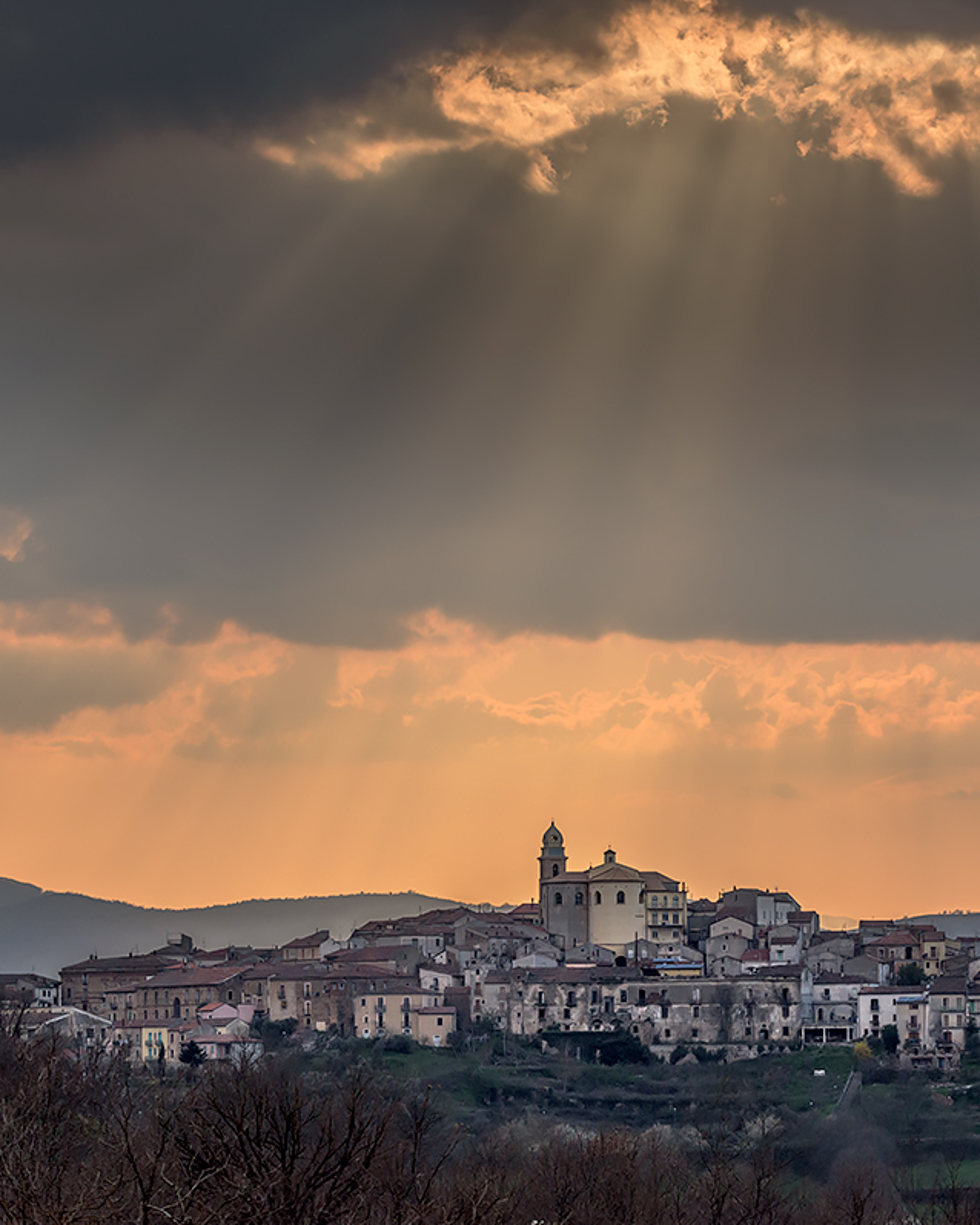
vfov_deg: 9.1
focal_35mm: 212
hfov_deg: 7.3
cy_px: 611
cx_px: 654
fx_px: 7683
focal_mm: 150
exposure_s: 1/1250
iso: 180
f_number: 8
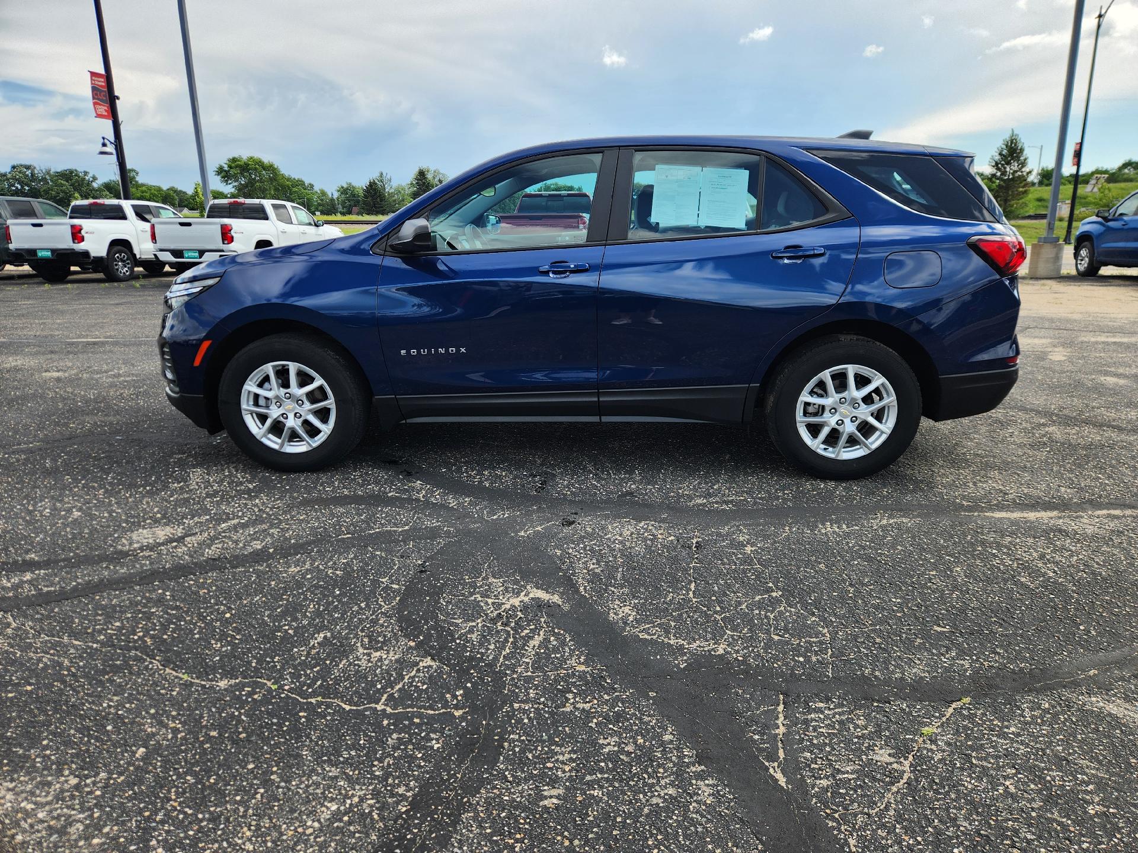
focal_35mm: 23
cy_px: 426
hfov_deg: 73.9
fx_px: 756
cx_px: 569
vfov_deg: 58.9
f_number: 1.8
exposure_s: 1/932
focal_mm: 5.4
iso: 20
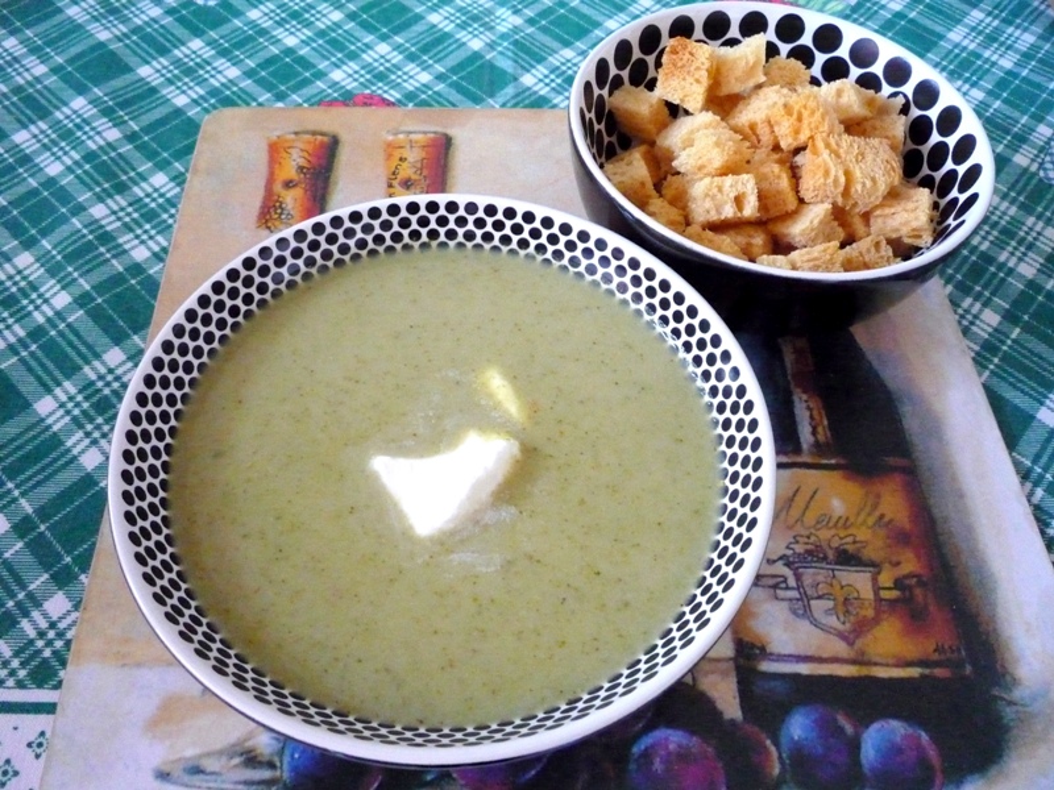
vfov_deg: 46.8
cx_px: 527
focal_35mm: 30
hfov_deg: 60.0
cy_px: 395
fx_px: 913
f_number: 3.3
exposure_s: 1/50
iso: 800
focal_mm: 5.2
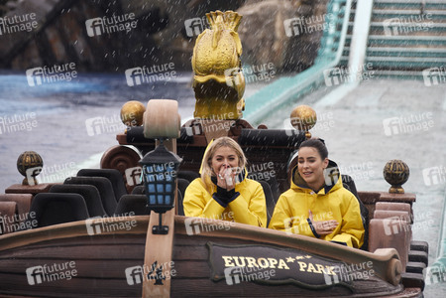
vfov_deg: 5.5
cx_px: 223
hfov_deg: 8.2
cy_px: 149
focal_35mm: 250
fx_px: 3097
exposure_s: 1/250
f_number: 5.6
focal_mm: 250
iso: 250
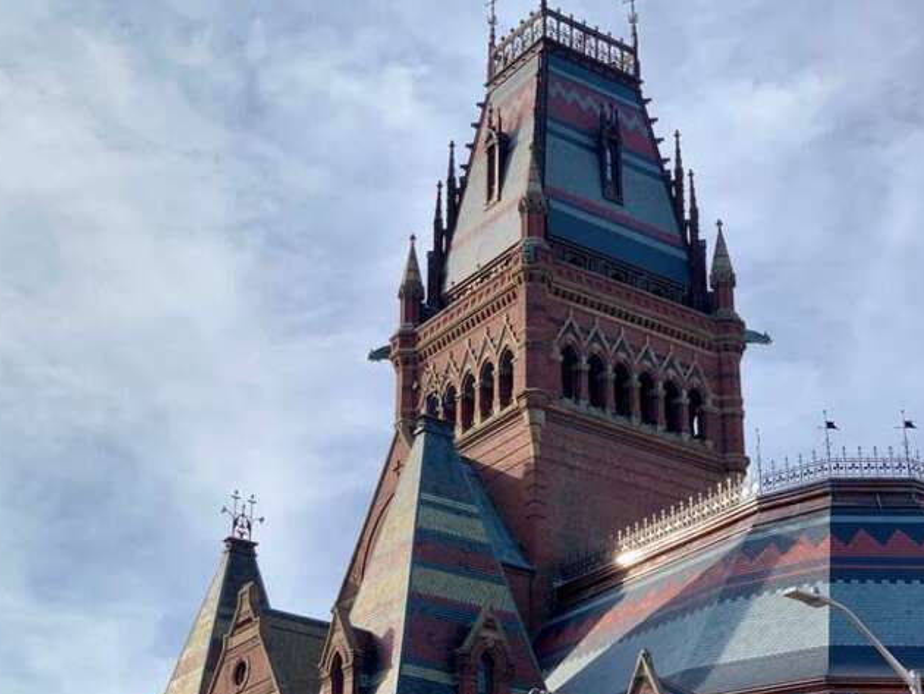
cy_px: 428
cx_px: 471
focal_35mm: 66
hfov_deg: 29.4
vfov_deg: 22.2
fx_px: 1762
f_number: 2.4
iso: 16
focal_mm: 6
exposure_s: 1/403
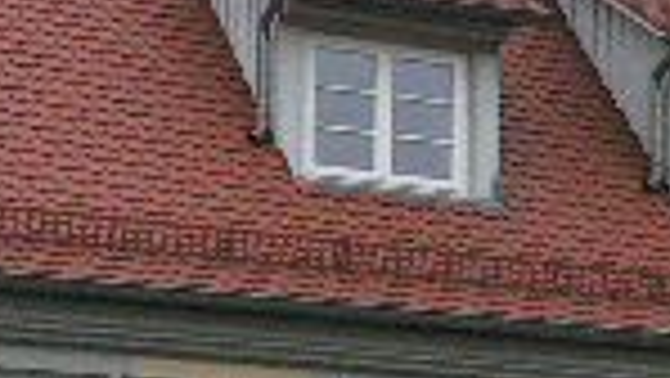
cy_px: 626
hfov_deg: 11.1
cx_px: 648
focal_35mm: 192
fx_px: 3413
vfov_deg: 6.2
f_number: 6.1
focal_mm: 6.8
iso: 400
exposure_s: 1/1300
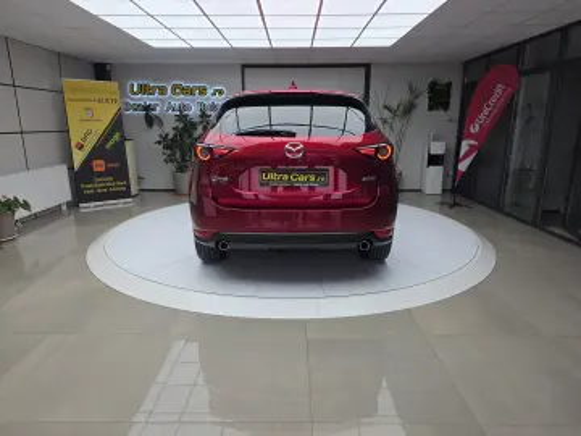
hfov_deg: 73.9
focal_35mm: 23
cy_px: 218
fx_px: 386
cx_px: 290
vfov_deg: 58.9
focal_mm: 6.25
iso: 12
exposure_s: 1/107
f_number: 1.7
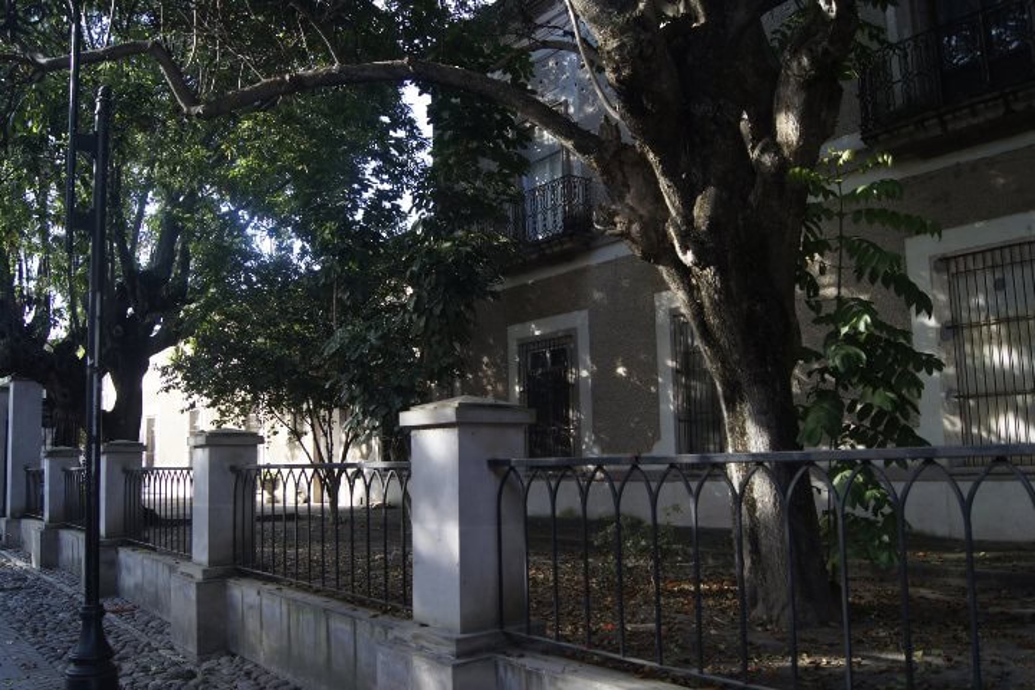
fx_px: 776
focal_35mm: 27
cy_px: 345
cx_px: 518
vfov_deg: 47.9
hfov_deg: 67.4
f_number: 4.5
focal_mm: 18
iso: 100
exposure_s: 1/80
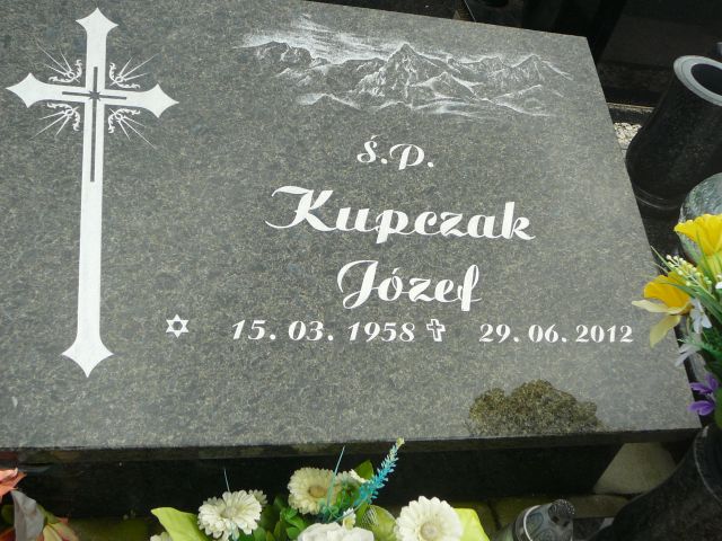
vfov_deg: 33.6
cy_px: 270
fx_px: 897
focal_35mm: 43
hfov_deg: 43.9
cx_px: 361
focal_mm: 6.4
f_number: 3.2
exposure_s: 1/320
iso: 80
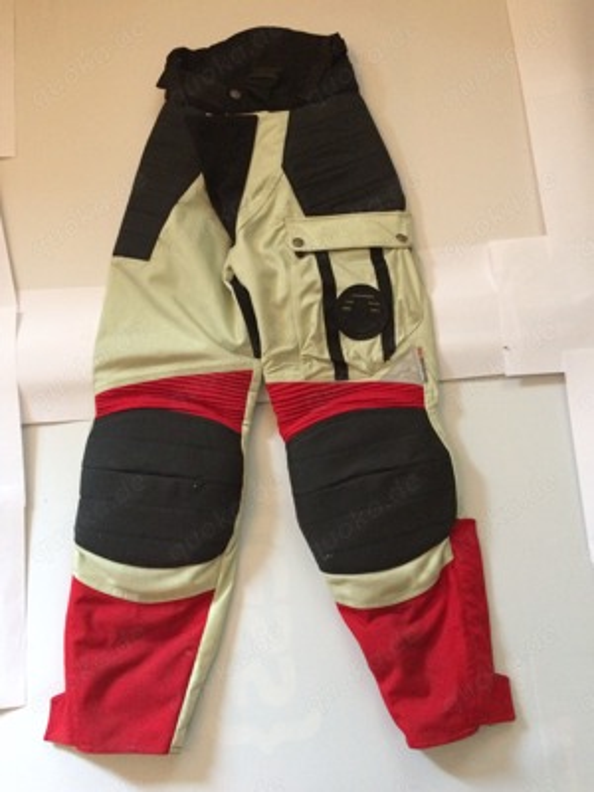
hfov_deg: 48.2
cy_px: 396
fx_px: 664
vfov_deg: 61.7
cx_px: 297
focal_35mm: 29
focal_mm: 4.15
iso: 320
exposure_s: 1/25
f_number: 2.2
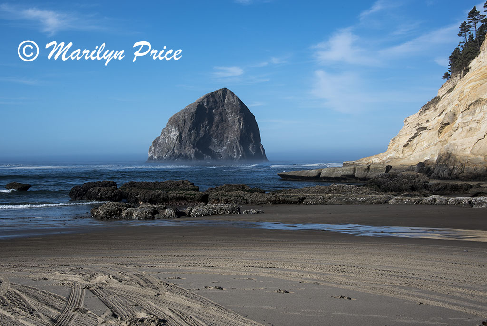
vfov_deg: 23.4
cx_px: 244
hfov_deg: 34.5
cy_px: 163
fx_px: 785
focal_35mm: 58
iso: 100
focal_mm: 58
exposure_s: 1/45
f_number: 16
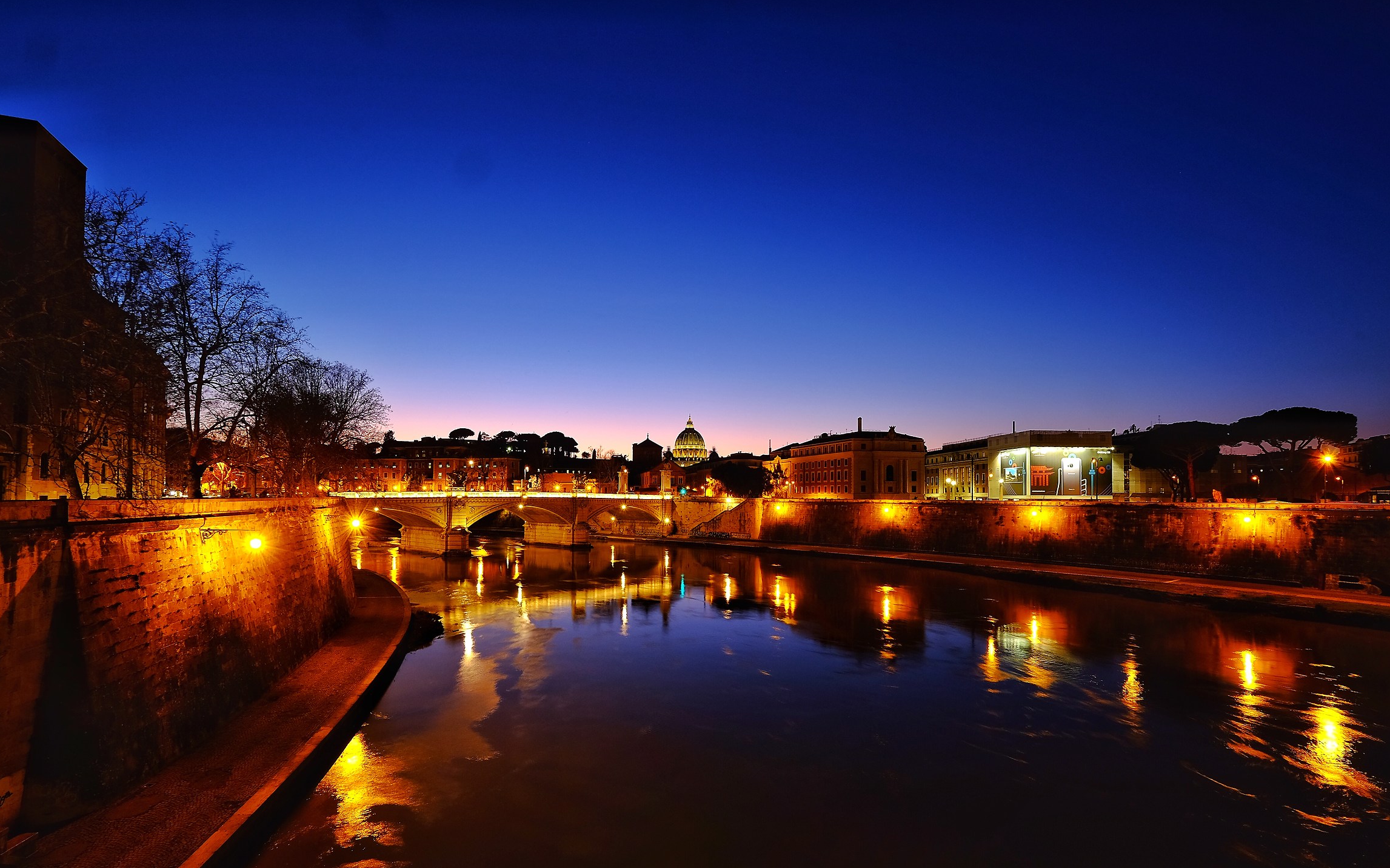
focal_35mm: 16
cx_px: 694
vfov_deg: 71.0
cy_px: 483
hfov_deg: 97.8
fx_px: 606
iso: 200
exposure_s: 1.8
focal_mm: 10
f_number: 6.4
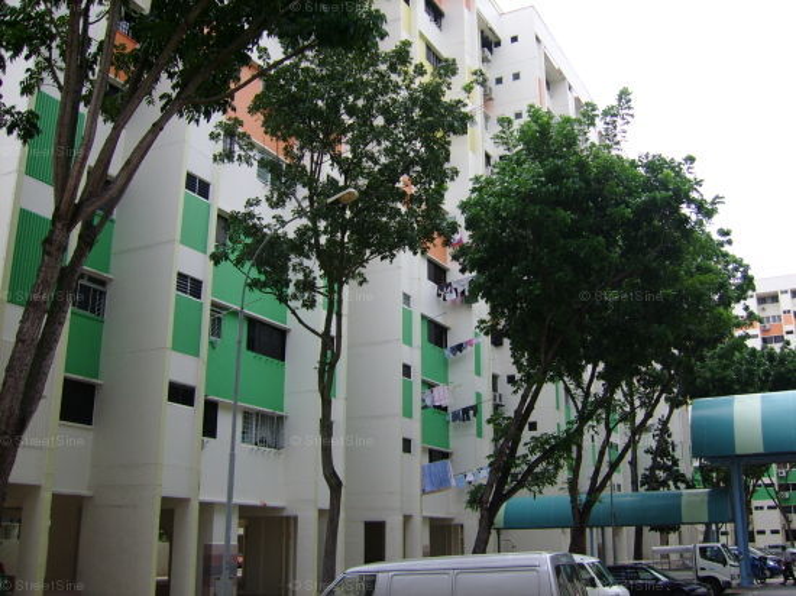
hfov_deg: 52.6
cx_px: 398
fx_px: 804
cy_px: 298
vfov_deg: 40.7
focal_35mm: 35
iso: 50
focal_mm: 5.95
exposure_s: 1/706
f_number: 2.8
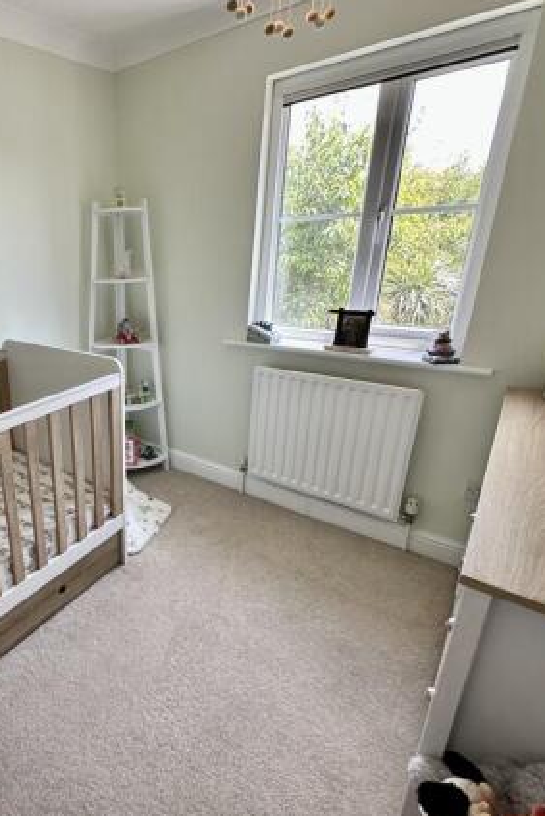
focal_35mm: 20
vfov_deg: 84.0
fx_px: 454
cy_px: 403
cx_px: 86
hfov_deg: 56.0
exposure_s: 1/99
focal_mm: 2.22
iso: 64
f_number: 2.2
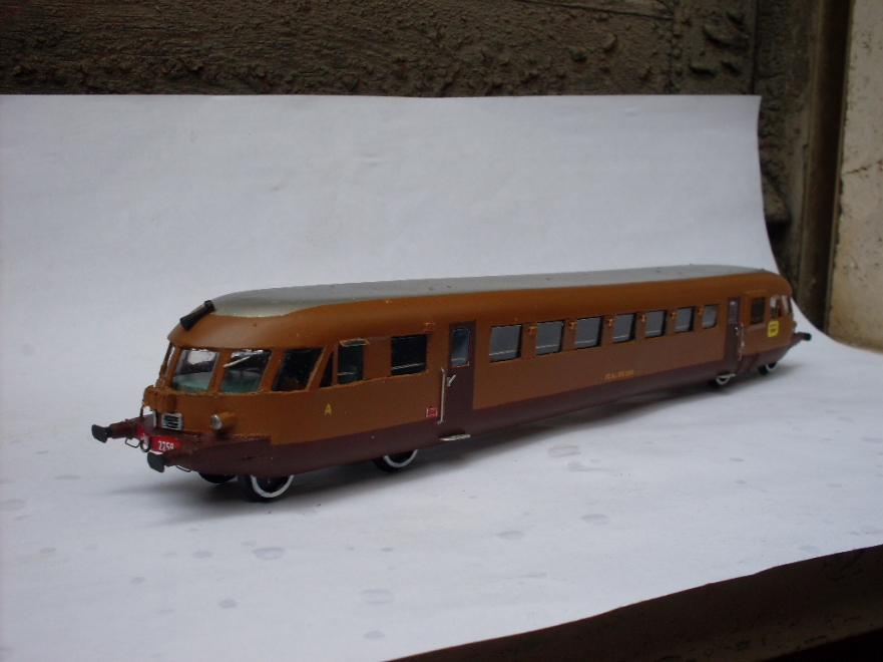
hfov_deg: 49.0
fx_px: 969
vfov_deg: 37.7
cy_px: 331
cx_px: 442
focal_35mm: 38
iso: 80
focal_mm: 6.3
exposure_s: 1/90
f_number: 8.4
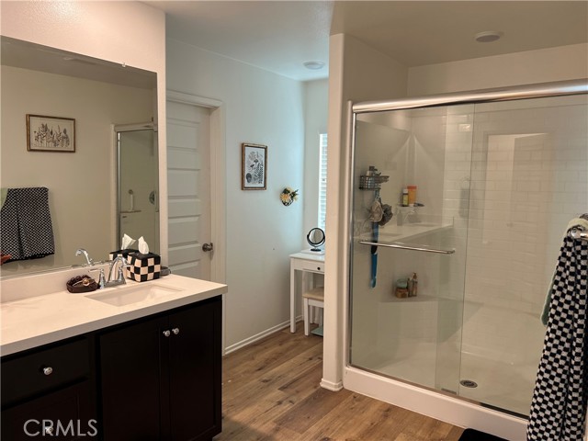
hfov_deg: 67.3
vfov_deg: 53.1
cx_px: 294
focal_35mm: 26
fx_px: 442
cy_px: 220
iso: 125
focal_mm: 5.7
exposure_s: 1/120
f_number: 1.5
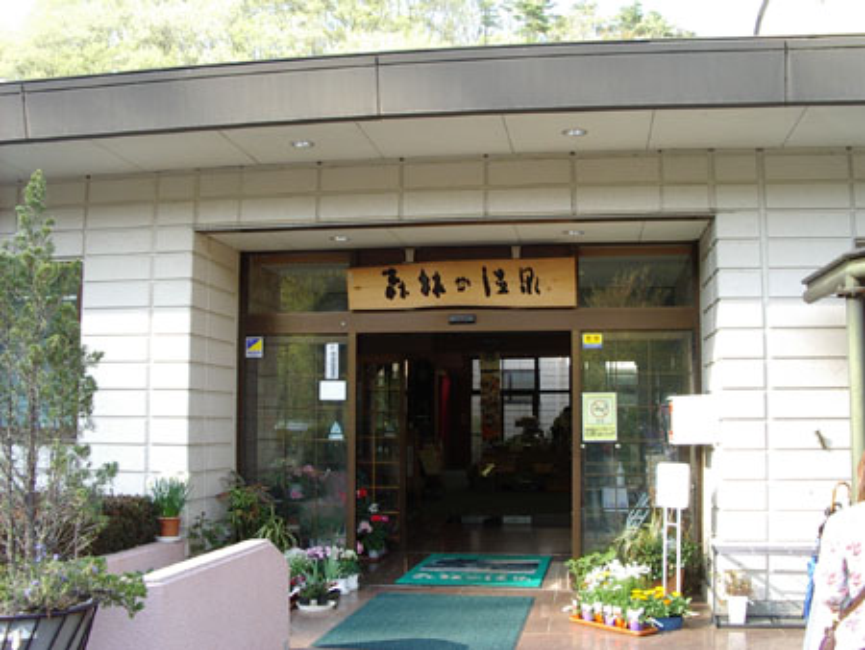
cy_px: 325
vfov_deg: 37.8
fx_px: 950
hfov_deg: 49.0
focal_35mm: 38
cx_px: 432
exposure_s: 1/60
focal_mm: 5.8
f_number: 4.8
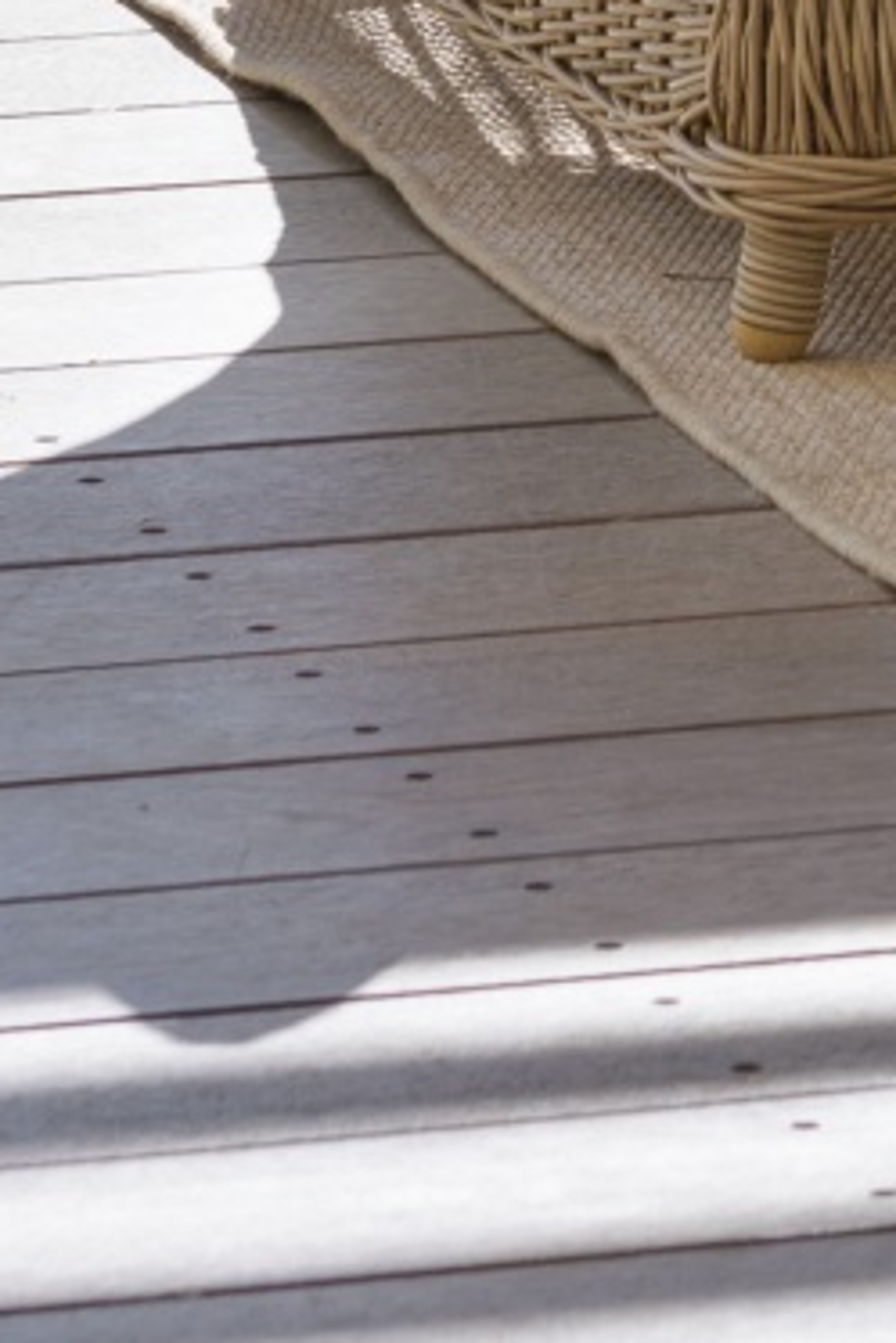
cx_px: 2044
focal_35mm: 386
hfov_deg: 3.5
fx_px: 14396
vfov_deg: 5.1
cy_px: -2546
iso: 100
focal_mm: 50
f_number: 6.3
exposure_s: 1/250
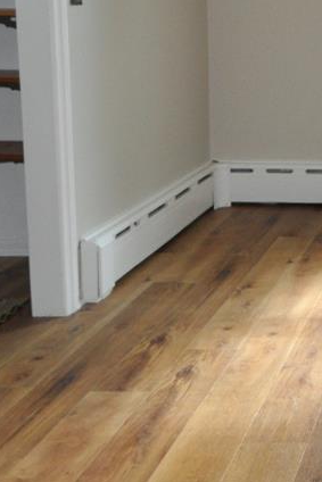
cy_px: 54
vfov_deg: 35.4
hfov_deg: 20.6
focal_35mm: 53
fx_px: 710
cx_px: 521
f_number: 3.5
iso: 800
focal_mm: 10
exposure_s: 1/60
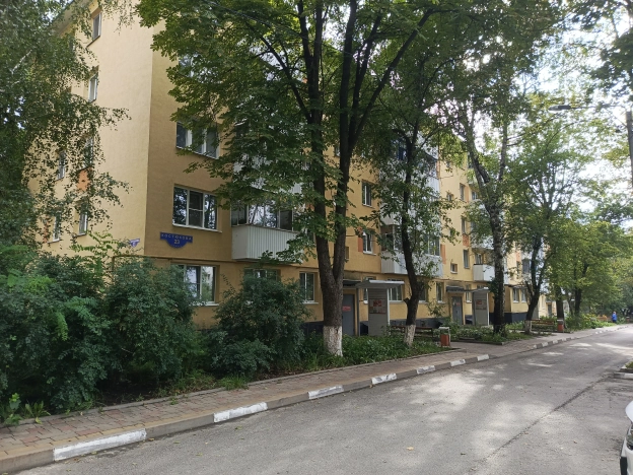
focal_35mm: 23
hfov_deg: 73.9
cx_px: 316
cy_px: 238
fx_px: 421
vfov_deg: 58.9
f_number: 1.75
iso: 102
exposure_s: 1/120
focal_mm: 5.25
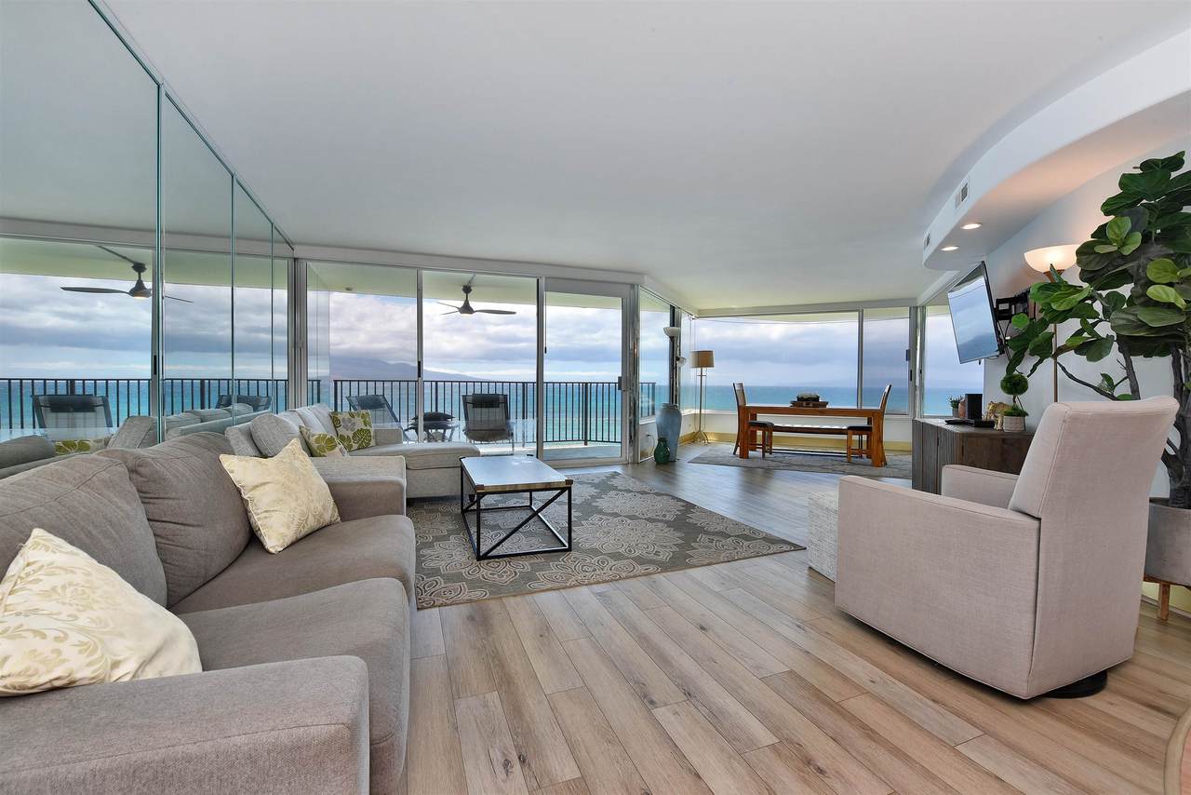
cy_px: 398
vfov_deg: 77.4
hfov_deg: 100.4
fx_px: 496
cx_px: 596
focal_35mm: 15
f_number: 16
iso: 125
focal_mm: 15
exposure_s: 1/25
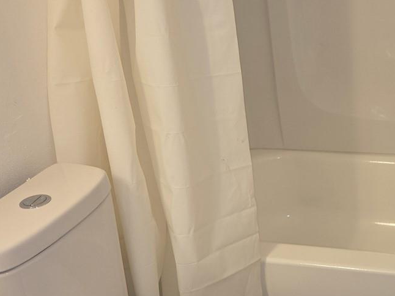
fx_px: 650
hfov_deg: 32.6
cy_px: 190
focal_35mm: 57
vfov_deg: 25.5
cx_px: 331
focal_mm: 5.4
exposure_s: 1/60
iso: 40
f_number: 1.8
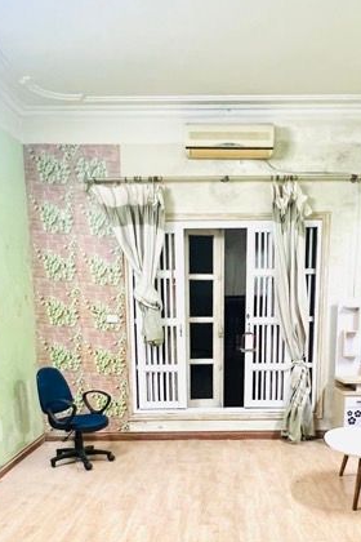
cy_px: 421
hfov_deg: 39.9
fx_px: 496
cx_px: 209
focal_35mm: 33
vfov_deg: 54.0
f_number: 1.8
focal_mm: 1.57
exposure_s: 1/50
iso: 400
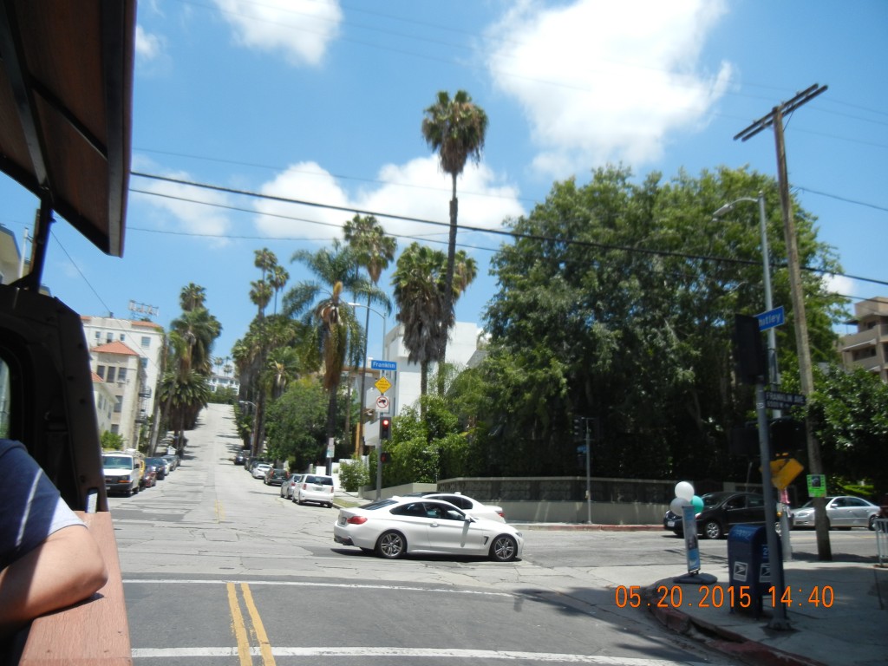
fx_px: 770
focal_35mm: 30
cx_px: 444
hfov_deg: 60.0
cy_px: 333
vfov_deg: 46.8
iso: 160
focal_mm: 5.4
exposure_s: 1/334
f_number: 7
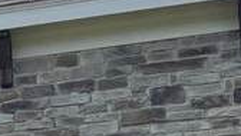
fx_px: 1273
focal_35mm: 199
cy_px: 314
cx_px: -436
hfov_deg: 9.1
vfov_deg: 5.9
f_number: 1.78
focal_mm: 6.76
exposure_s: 1/1597
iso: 80
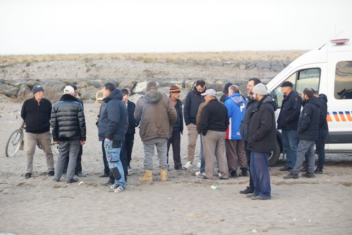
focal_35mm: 110
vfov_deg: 12.5
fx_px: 1076
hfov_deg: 18.6
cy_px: 118
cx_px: 176
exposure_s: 1/125
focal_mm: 110
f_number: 4
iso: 125
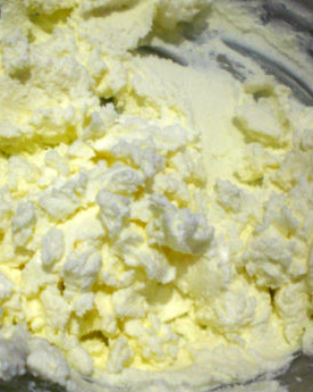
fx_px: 741
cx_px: 157
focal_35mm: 64
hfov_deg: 23.8
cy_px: 181
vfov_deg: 29.6
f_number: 3.1
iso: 200
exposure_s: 1/60
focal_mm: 6.3
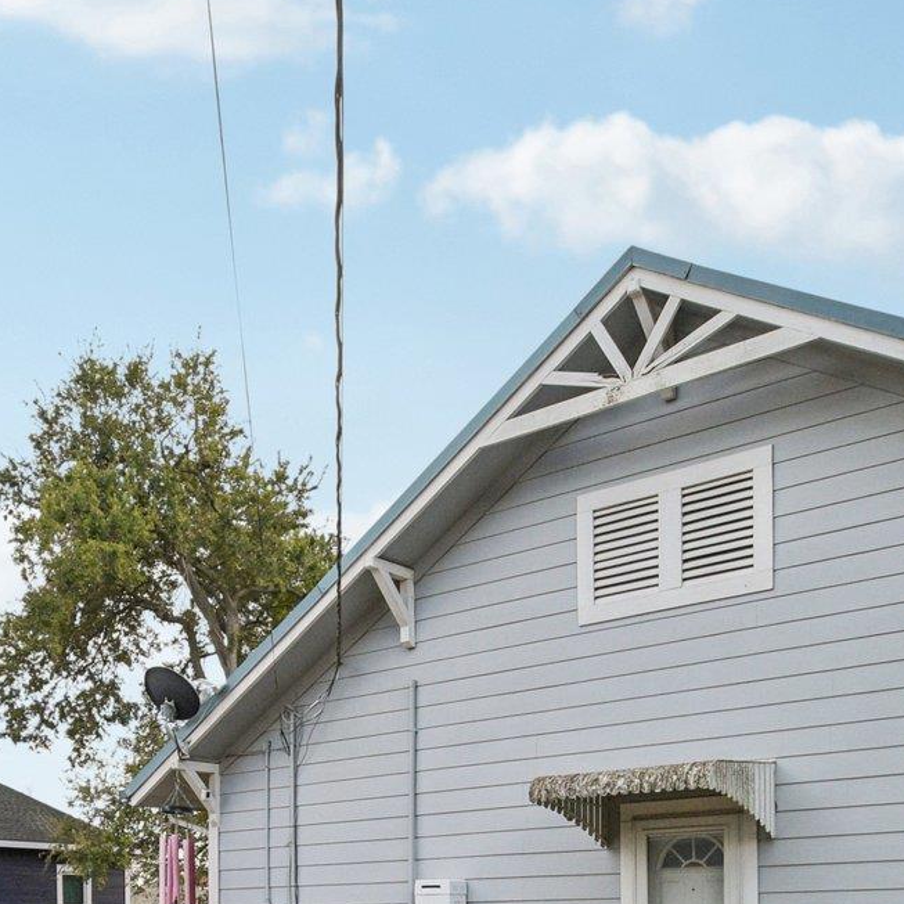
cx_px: 368
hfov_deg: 41.7
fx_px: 1182
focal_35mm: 40
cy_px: 891
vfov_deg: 37.6
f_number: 8
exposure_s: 1/250
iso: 400
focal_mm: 10
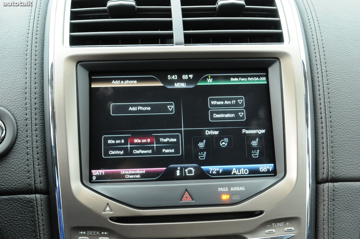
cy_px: 120
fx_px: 420
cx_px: 180
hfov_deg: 46.4
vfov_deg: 31.8
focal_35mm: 42
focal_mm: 28
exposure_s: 1/10
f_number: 8
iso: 800
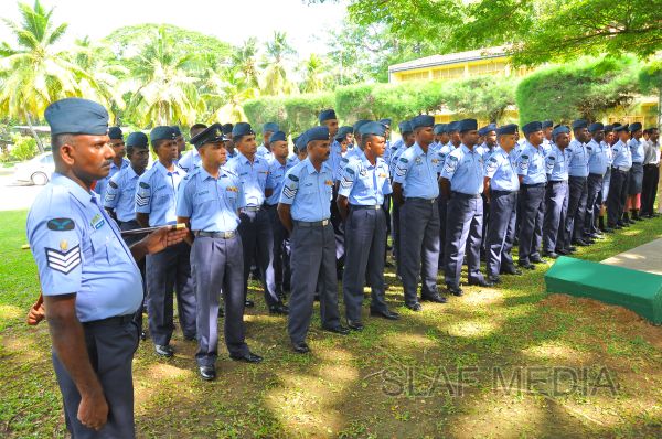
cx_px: 331
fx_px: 496
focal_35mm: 27
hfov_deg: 67.5
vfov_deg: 47.8
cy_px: 220
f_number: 6.3
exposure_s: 1/125
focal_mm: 18
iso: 320
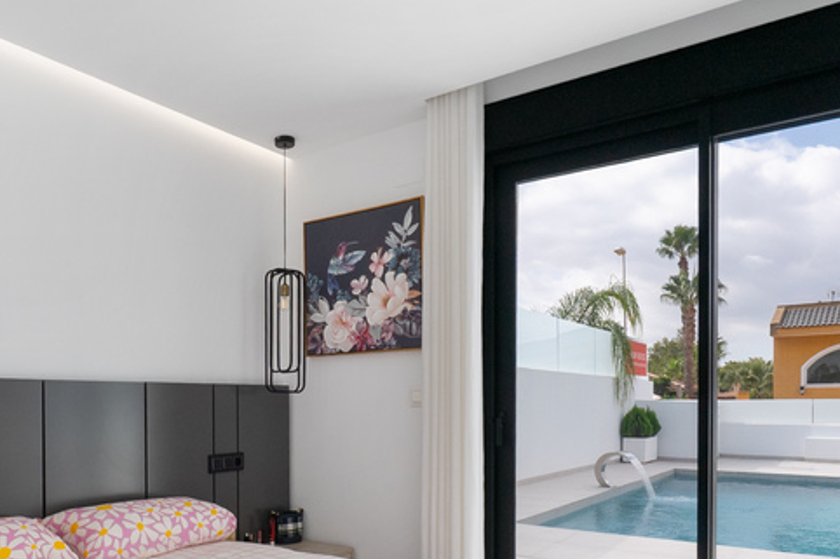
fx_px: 653
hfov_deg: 64.4
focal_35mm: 28
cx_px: 305
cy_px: 394
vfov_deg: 45.3
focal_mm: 10
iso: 320
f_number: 8
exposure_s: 1/80
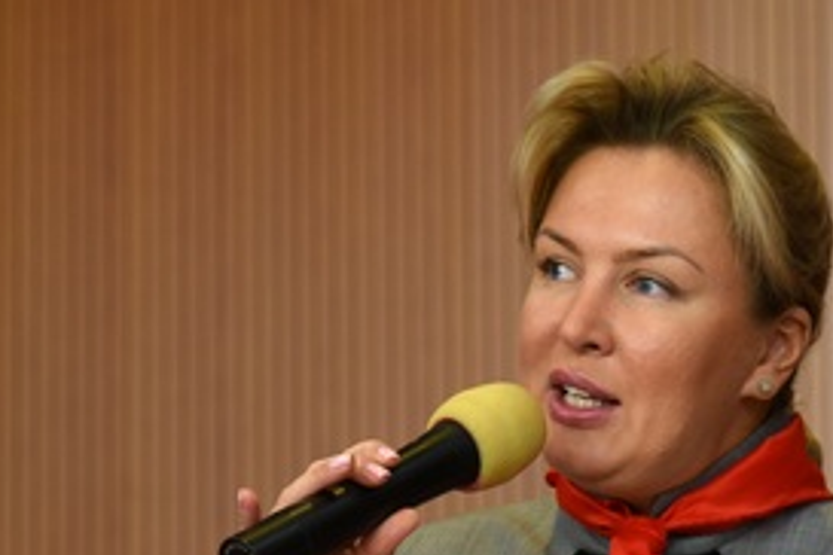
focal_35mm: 264
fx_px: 6108
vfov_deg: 5.2
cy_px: 433
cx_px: 659
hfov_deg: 7.8
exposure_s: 1/60
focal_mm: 120
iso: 1000
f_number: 4
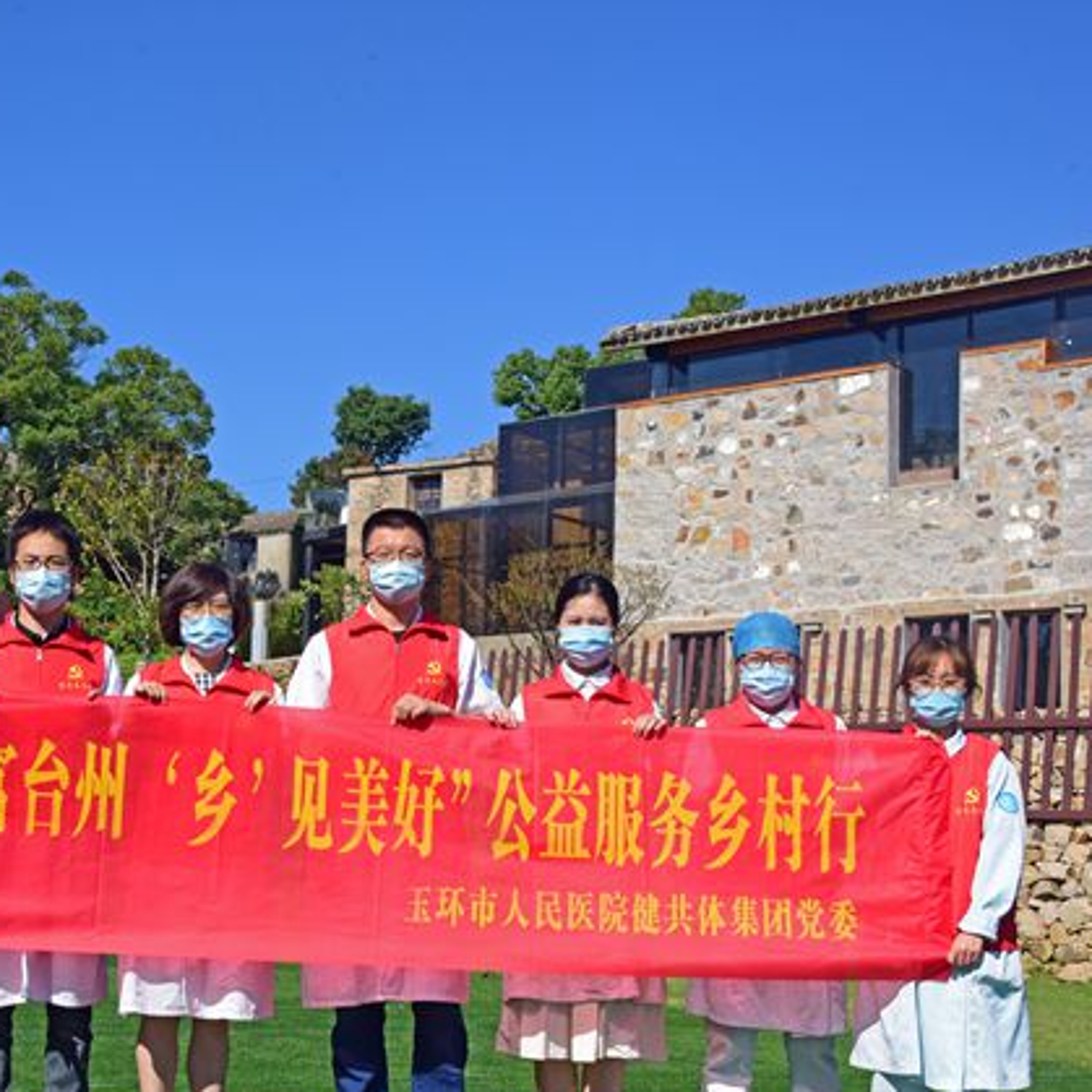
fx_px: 2320
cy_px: 693
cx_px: 425
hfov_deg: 26.4
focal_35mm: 65
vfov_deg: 26.4
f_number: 16
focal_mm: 40
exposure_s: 1/1000
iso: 1000
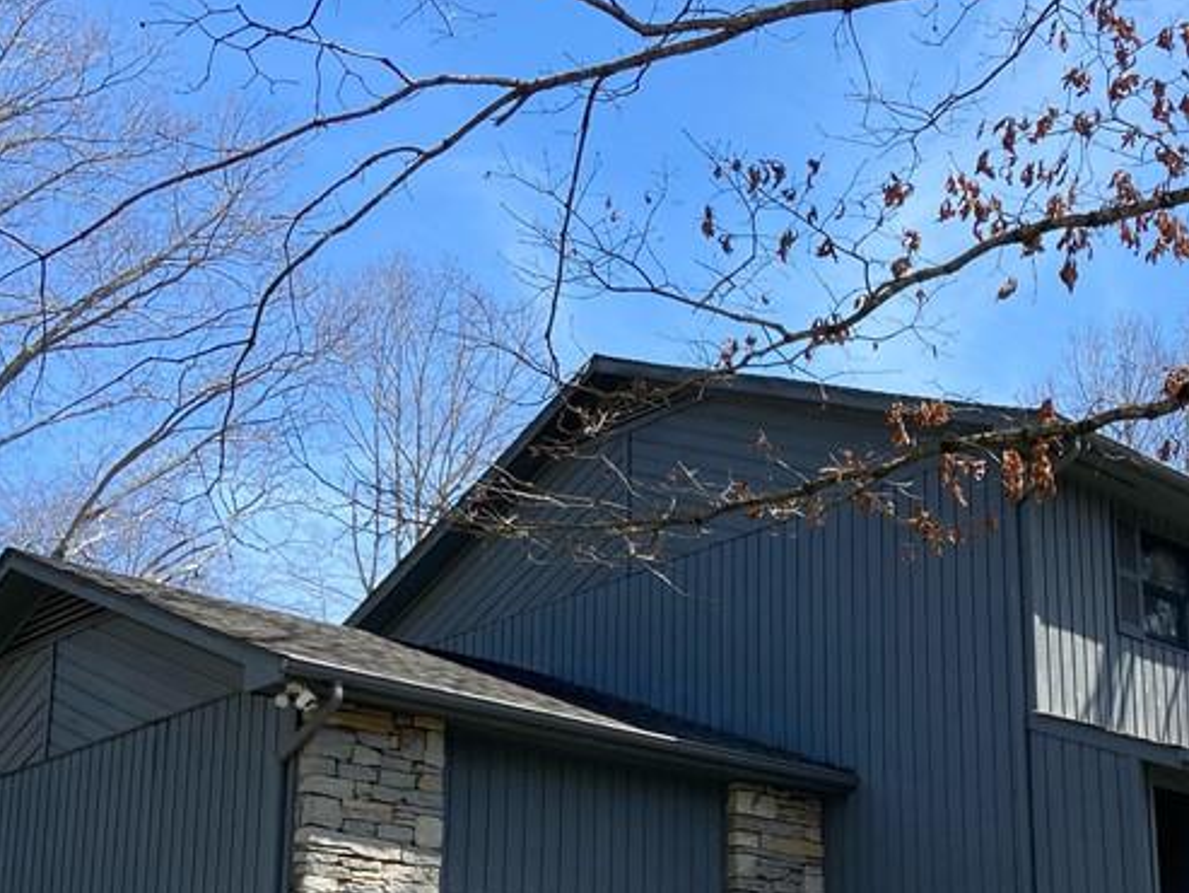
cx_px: 883
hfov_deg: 34.8
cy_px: 751
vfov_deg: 26.4
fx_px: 1855
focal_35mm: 54
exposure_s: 1/1362
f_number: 1.8
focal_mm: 4.25
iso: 32
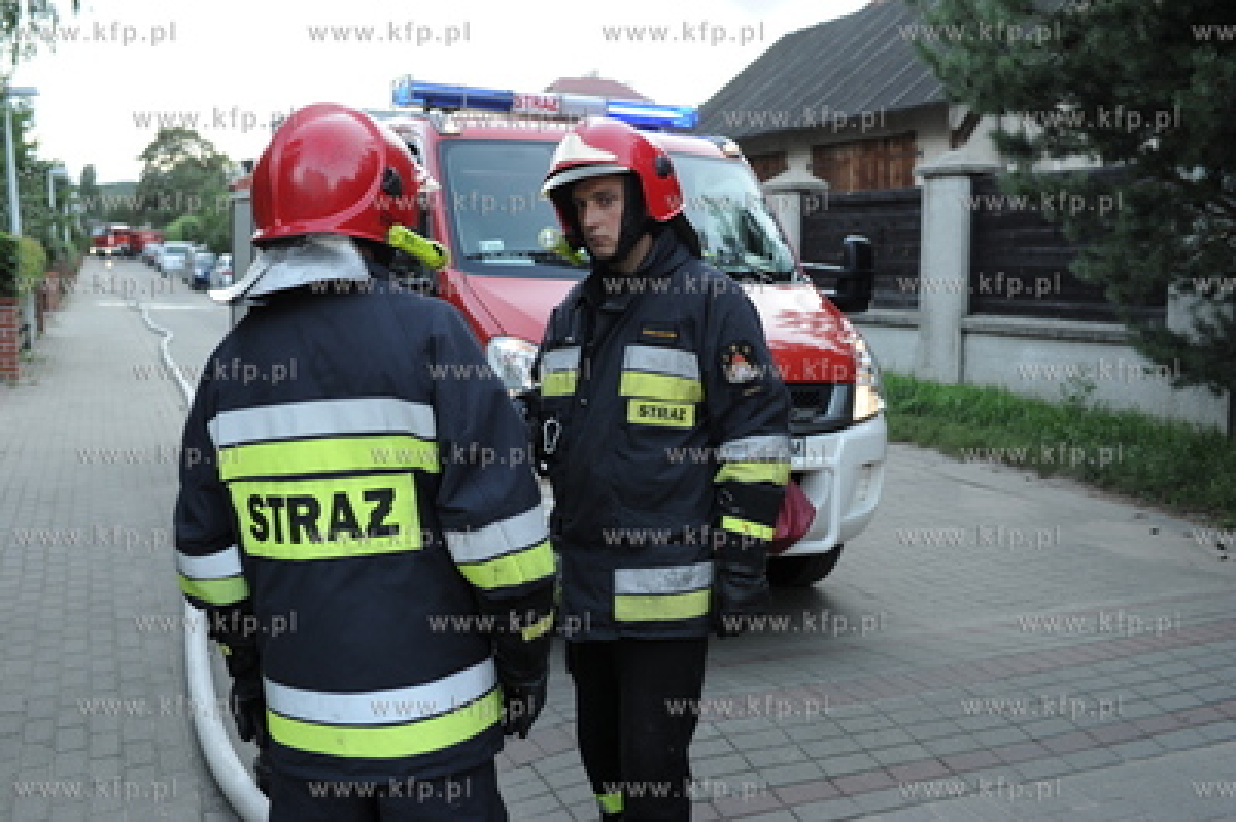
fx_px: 1201
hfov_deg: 54.5
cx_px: 618
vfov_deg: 37.8
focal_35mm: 35
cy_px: 411
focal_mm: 35
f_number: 4.5
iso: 640
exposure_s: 1/80
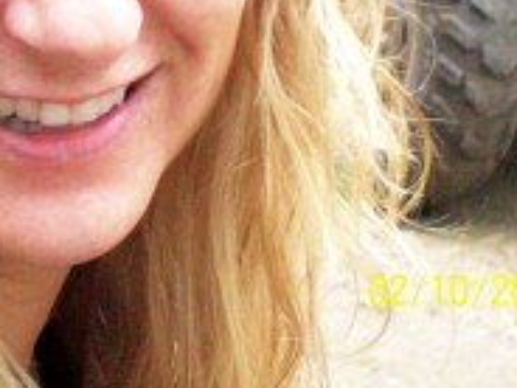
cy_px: -77
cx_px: 3
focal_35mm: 213
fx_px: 3181
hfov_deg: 9.2
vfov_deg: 6.9
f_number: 4.3
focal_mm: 14.3
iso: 339
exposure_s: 1/250
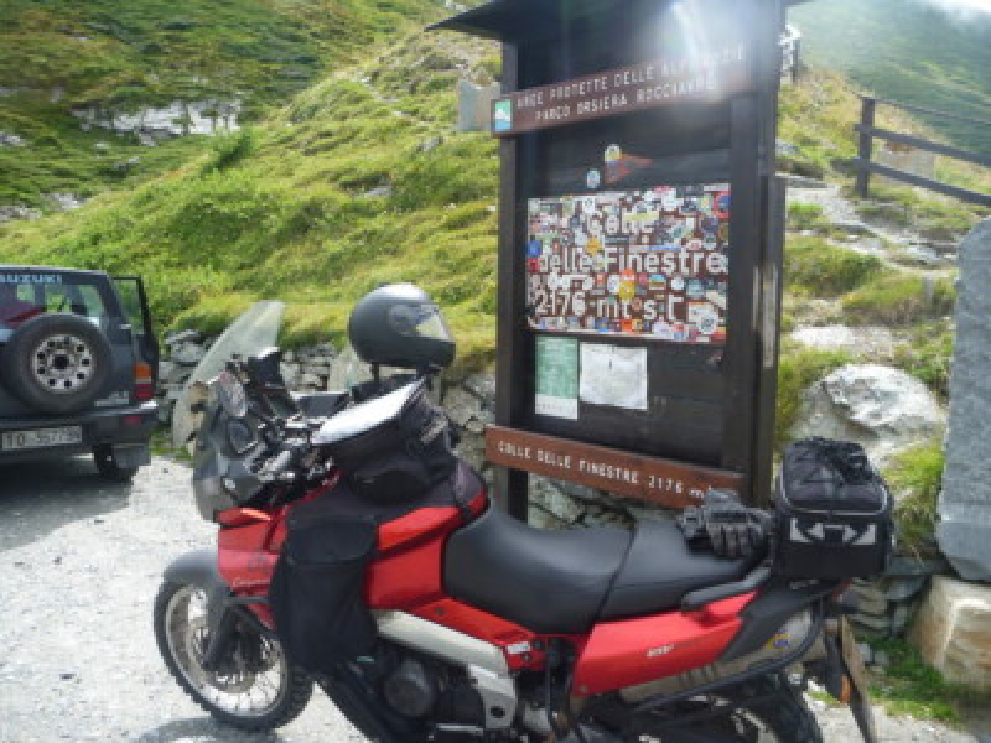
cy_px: 372
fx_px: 802
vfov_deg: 49.7
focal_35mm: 28
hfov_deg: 63.4
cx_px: 496
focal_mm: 4.9
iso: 80
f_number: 3.3
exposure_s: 1/320
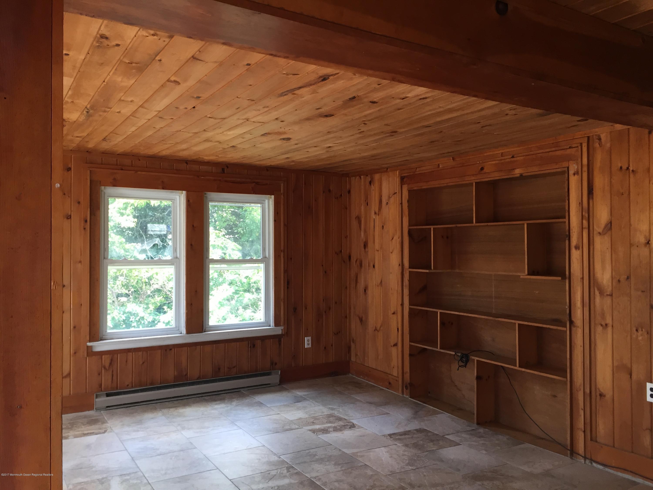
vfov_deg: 48.2
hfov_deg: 61.7
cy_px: 245
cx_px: 326
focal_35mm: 29
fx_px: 547
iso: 32
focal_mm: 4.15
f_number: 2.2
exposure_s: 1/40
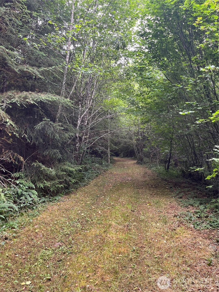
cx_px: 110
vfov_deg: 67.3
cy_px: 146
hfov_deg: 53.1
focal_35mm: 26
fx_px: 219
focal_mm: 5.1
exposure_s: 1/119
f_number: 1.6
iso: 125
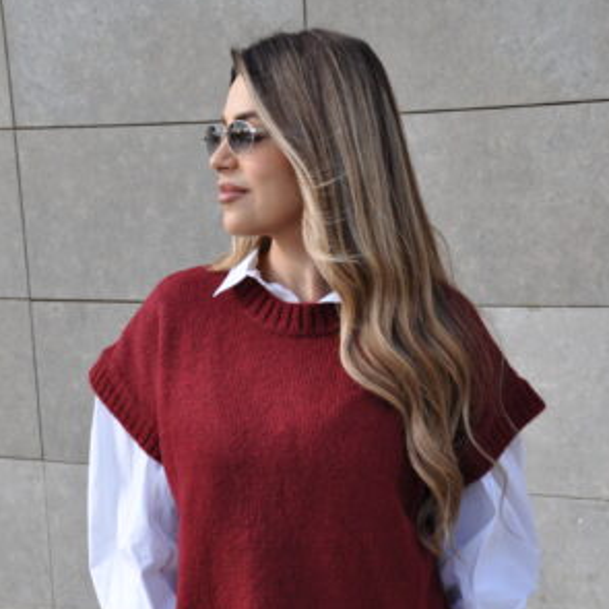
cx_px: 308
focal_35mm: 78
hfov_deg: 22.2
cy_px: 438
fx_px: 1553
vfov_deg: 22.0
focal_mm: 40
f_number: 10
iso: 200
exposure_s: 1/100
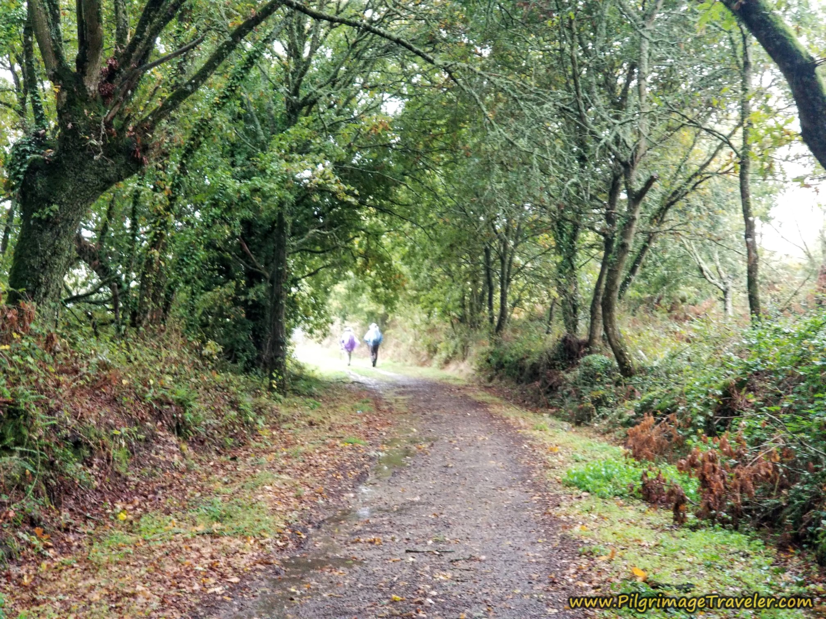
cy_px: 310
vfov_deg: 28.0
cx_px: 413
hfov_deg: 36.8
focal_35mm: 52
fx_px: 1241
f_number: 2.4
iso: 250
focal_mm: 6
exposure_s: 1/30
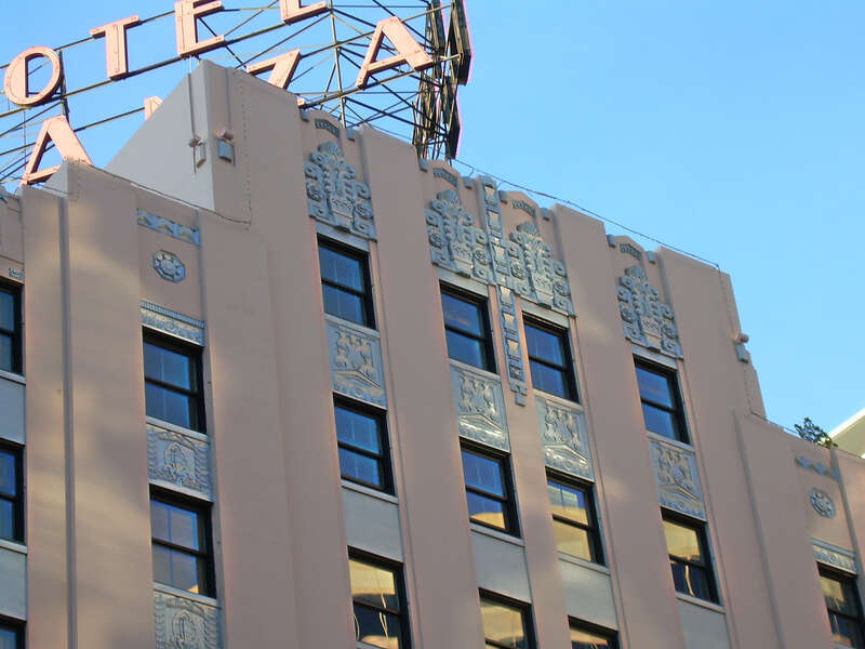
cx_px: 432
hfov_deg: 17.9
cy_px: 324
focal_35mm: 110
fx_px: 2749
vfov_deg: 13.5
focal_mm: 18.9
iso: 50
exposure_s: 1/84.8
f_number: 4.9
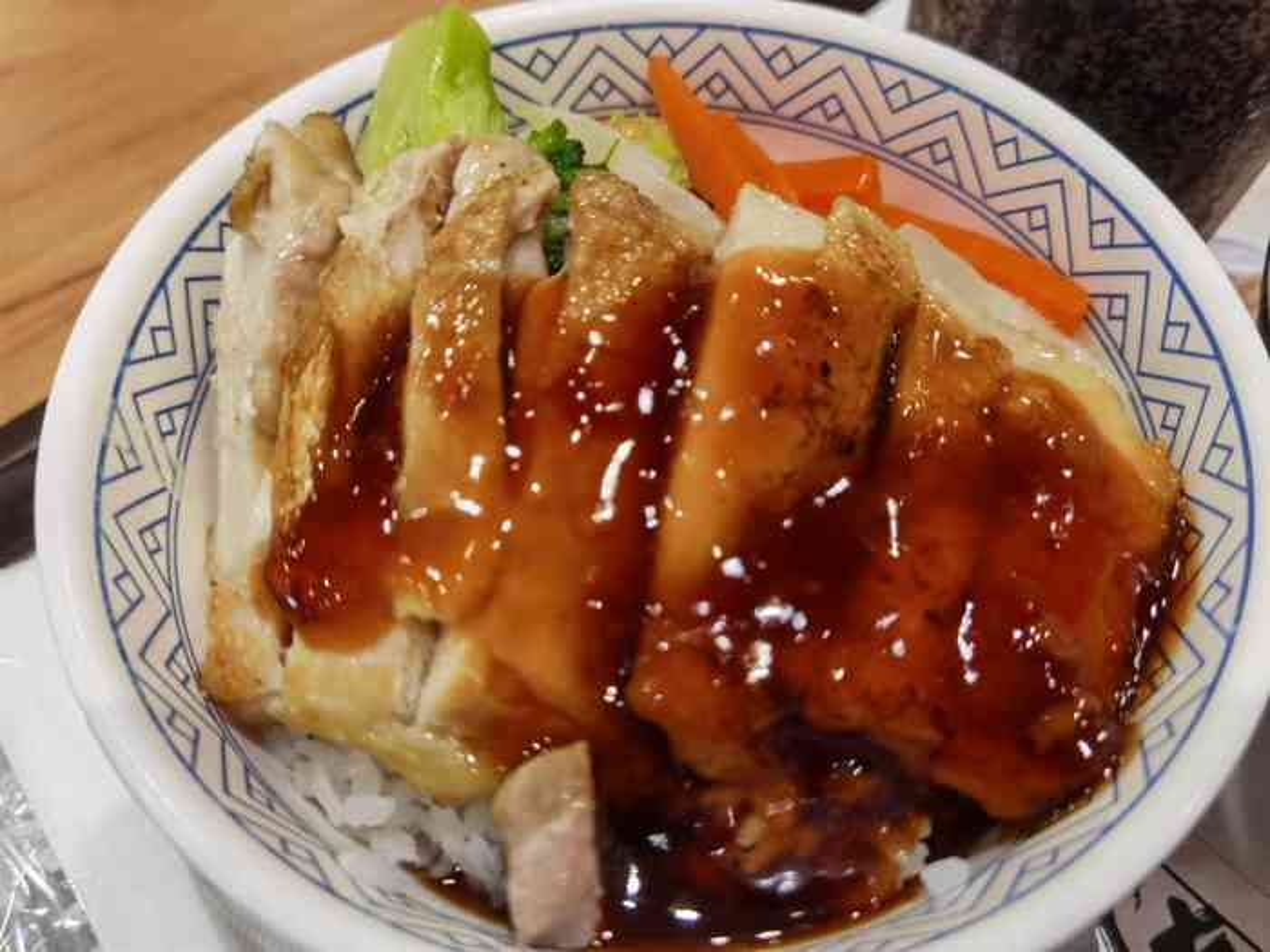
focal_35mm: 27
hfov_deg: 65.3
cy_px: 476
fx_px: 991
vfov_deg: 51.4
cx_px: 635
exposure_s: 1/50
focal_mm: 6.71
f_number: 1.9
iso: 125
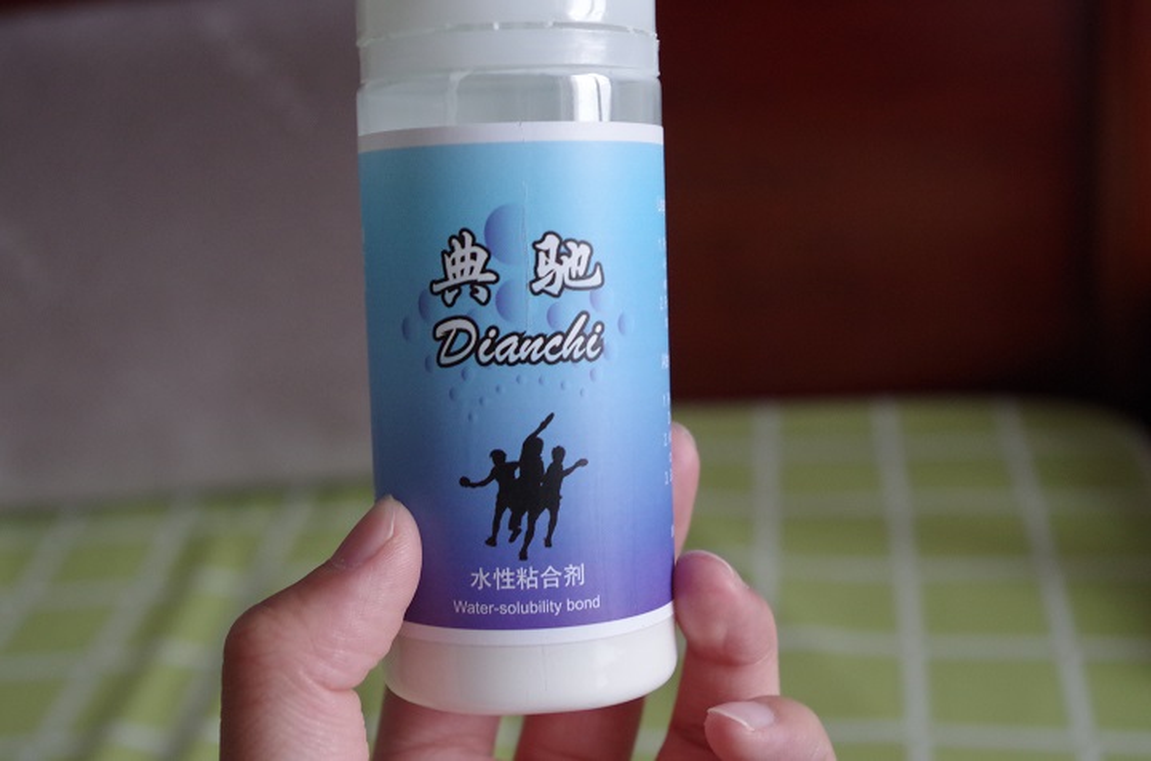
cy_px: 380
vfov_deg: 25.6
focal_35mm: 52
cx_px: 576
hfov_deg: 37.9
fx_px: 1674
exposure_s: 1/80
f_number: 5.6
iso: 1600
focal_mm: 35
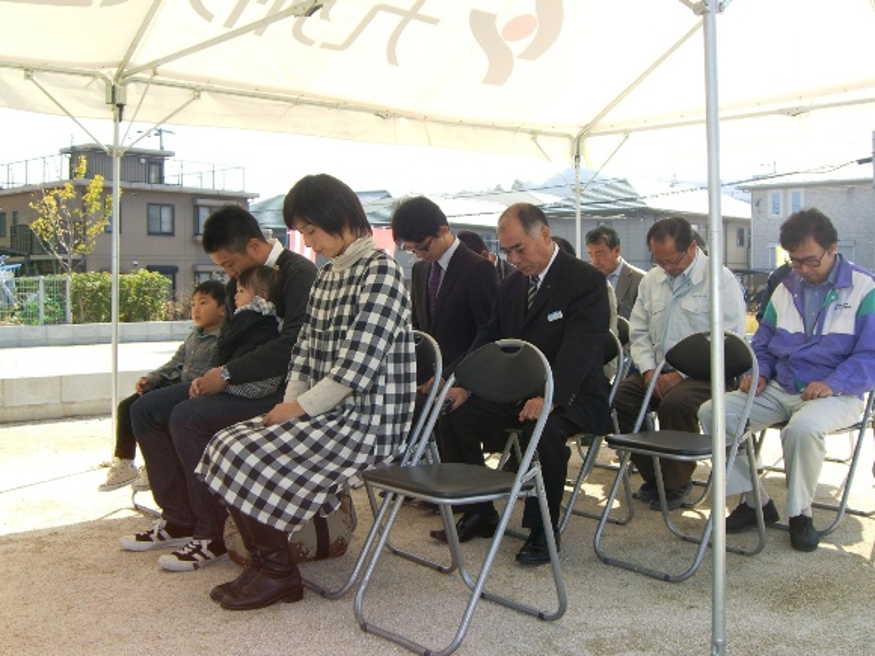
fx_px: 961
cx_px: 438
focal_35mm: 38
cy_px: 328
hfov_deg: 49.0
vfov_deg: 37.7
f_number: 4
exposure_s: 1/250
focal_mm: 7.9
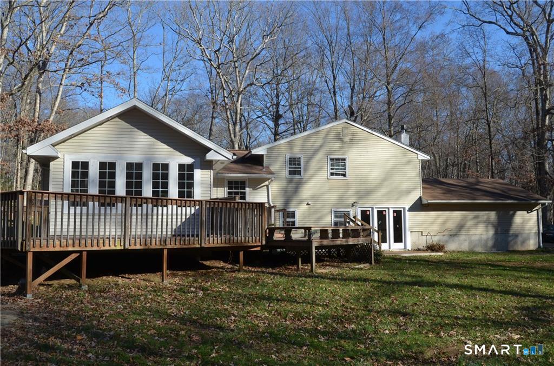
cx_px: 277
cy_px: 183
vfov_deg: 39.8
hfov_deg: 57.3
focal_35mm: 33
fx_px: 507
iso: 125
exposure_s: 1/250
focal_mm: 22
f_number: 8
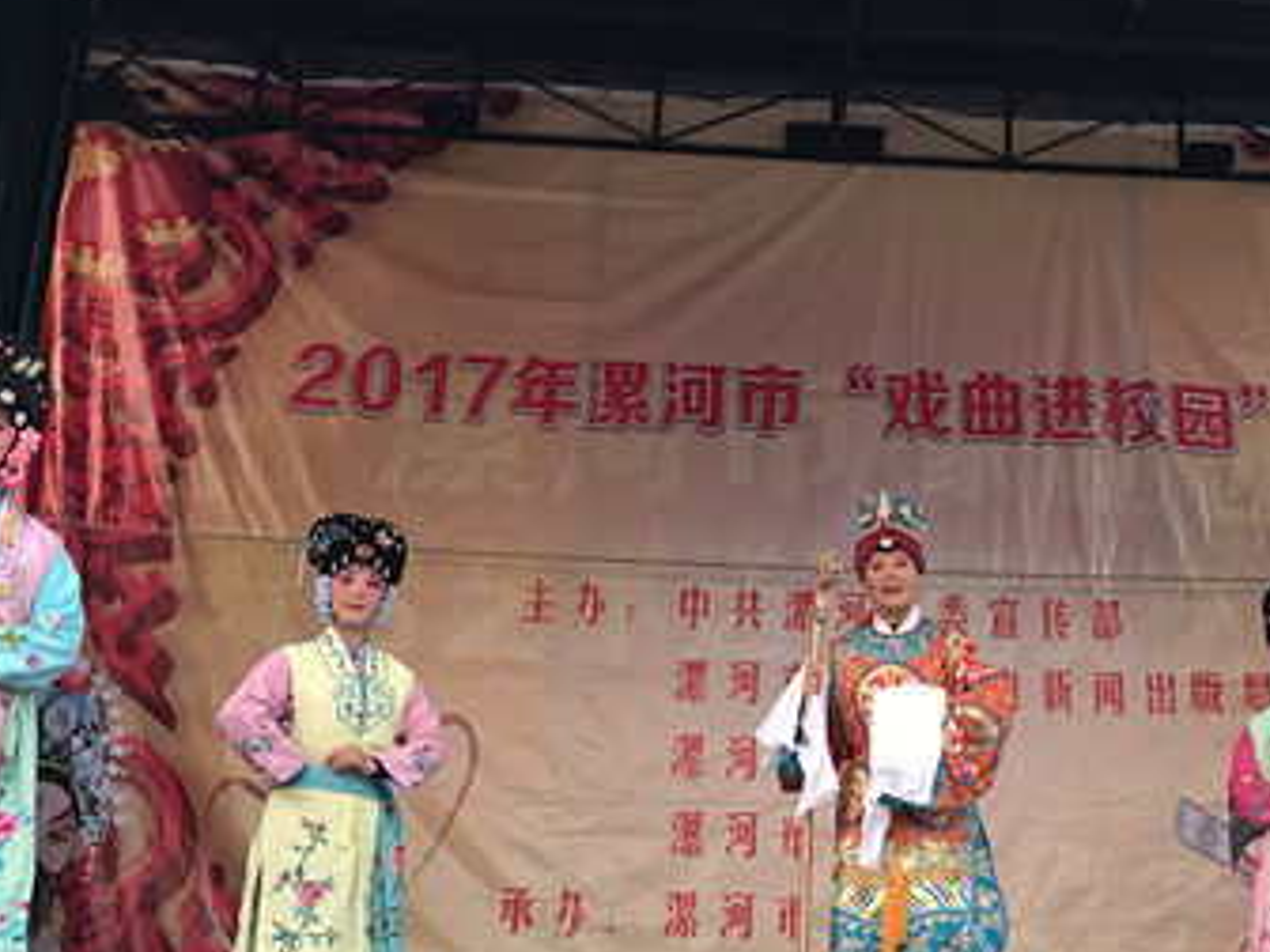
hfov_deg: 37.7
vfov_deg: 29.1
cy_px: 457
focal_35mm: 50
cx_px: 862
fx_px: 1834
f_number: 1.8
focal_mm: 3.99
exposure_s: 1/16
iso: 64
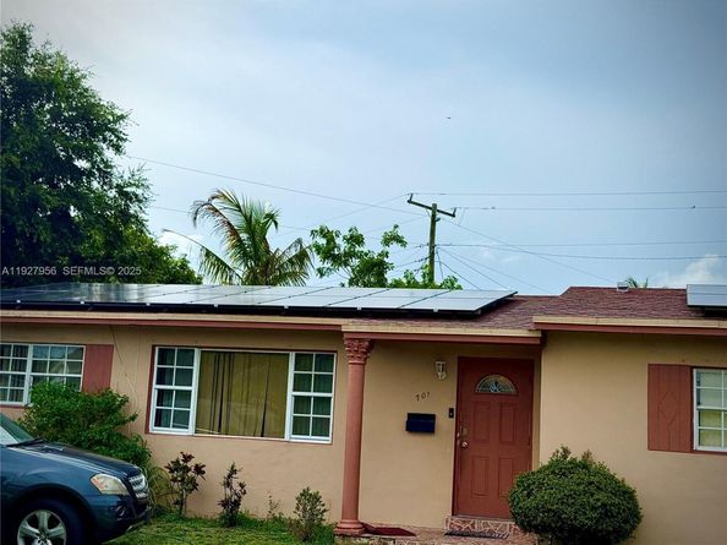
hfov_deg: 39.7
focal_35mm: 48
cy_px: 272
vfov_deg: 30.2
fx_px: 1008
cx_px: 364
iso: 64
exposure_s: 1/5208
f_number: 1.78
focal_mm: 6.76
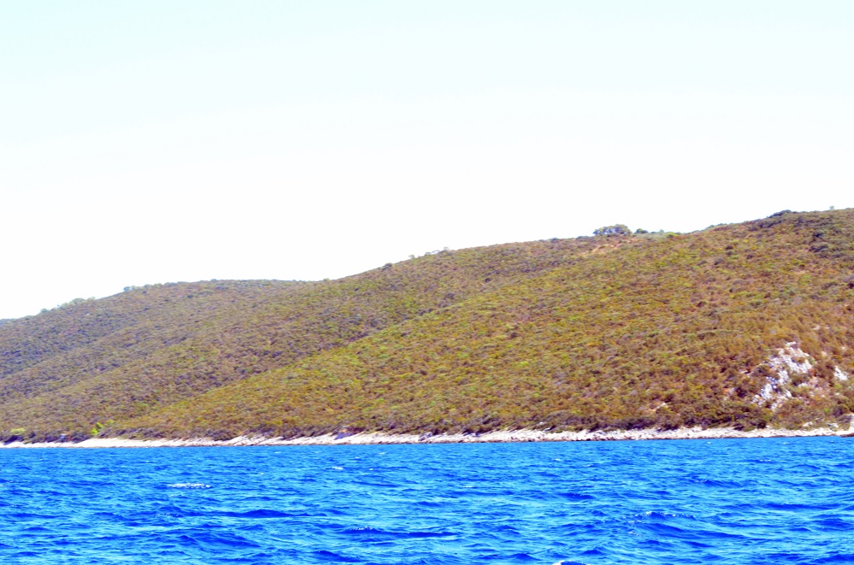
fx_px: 2485
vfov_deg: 13.0
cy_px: 282
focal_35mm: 105
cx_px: 427
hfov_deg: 19.5
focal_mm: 70
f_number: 32
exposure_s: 1/60
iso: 1800
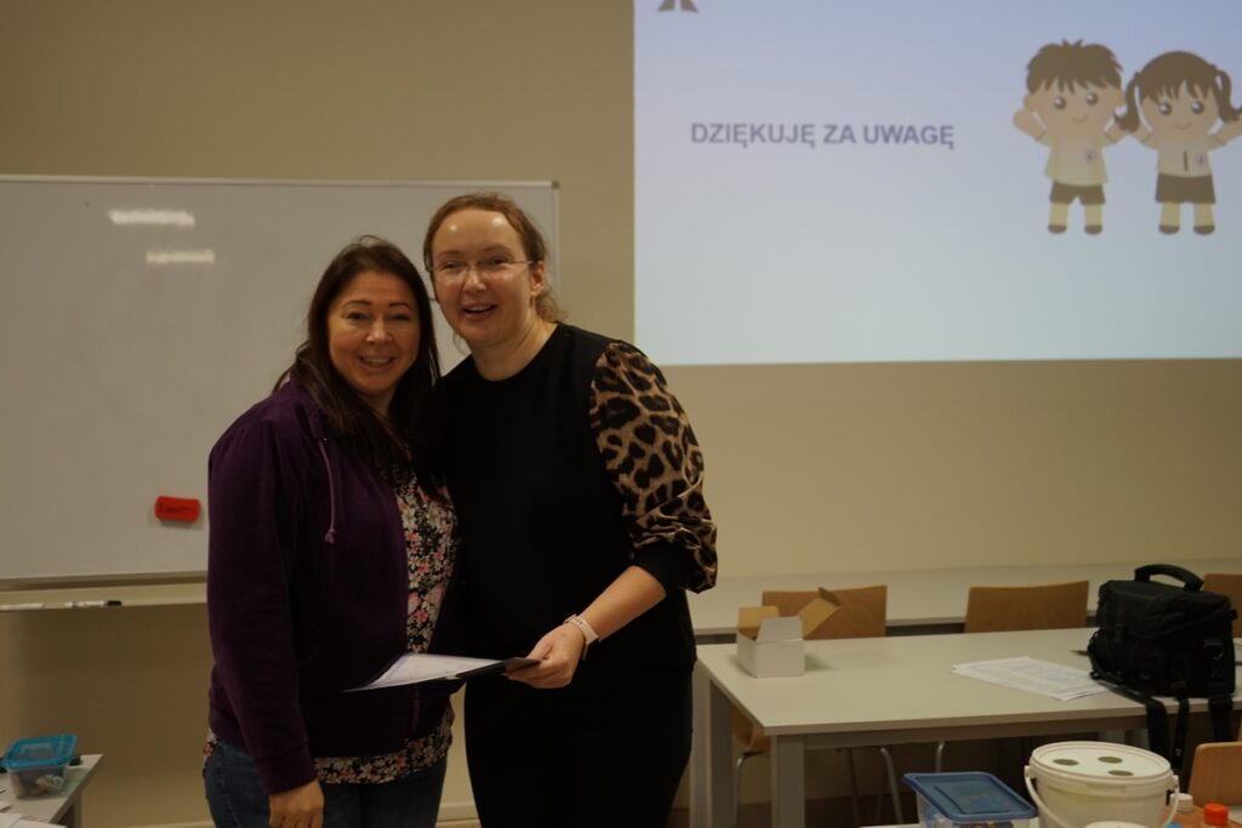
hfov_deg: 50.7
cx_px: 621
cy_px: 414
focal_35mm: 38
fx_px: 1311
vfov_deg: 35.1
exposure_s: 1/160
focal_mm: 38
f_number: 4
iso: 640
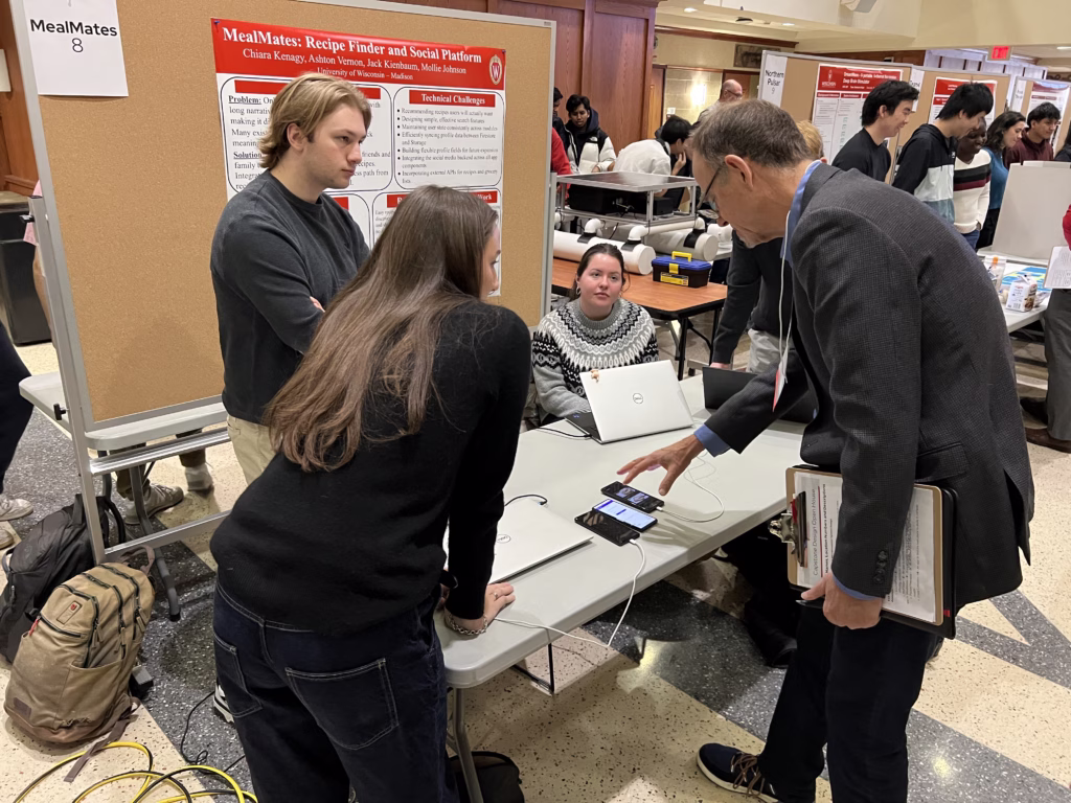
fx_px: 804
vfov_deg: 53.1
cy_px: 402
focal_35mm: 26
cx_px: 536
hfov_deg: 67.3
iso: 500
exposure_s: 1/60
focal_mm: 5.7
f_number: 1.5
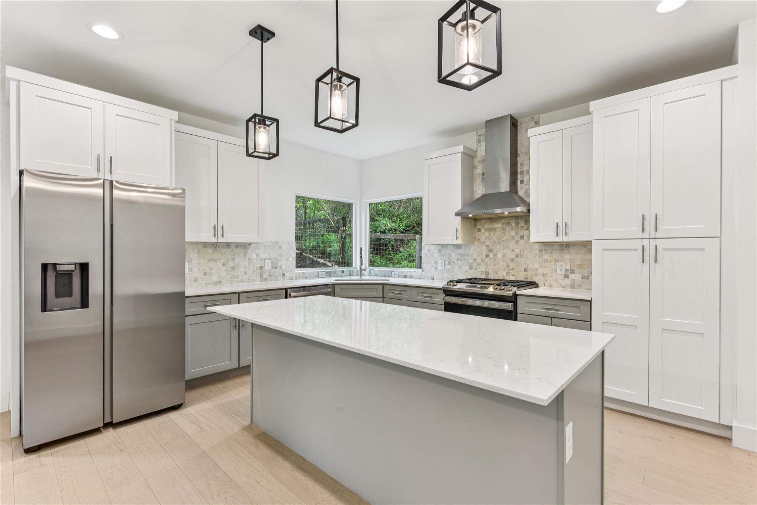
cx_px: 378
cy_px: 252
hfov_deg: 93.3
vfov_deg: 70.4
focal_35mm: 17
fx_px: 357
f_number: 8
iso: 200
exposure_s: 1/15
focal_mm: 17
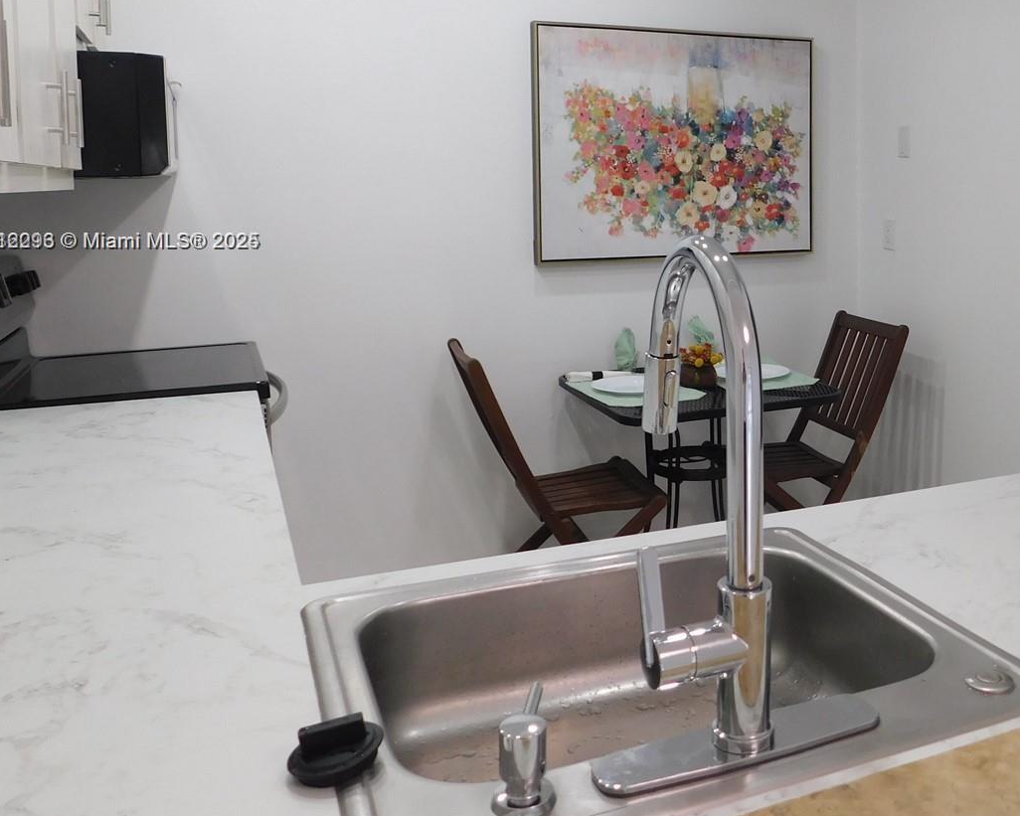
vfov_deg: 41.4
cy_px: 243
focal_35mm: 35
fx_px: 1057
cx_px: 737
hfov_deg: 49.9
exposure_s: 1/30
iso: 125
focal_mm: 4
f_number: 3
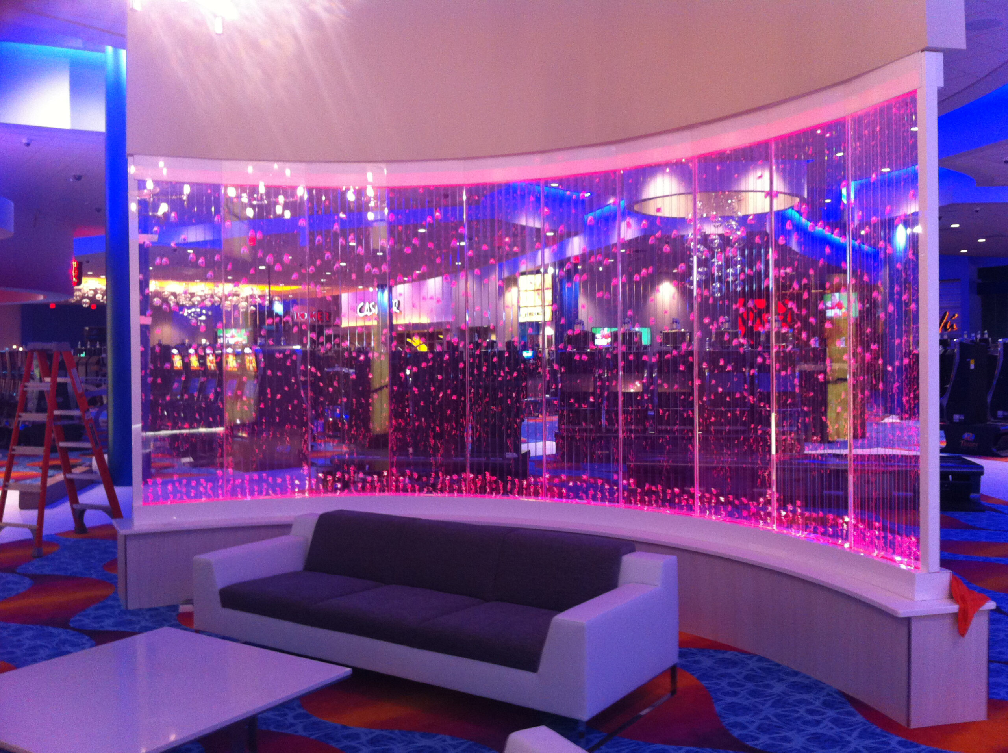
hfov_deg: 52.7
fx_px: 1018
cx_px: 504
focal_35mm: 35
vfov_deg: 40.6
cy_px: 376
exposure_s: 1/15
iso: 160
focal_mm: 3.85
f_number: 2.8
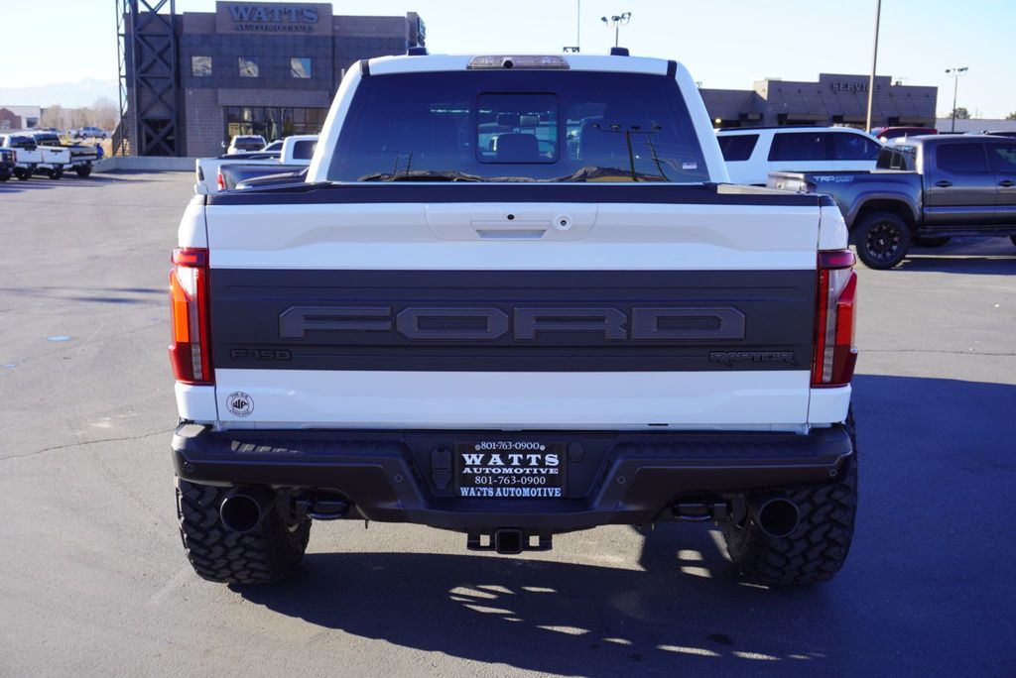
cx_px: 508
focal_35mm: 38
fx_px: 1059
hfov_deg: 51.3
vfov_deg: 35.5
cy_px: 339
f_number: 6.3
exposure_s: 1/100
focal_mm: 25
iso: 100
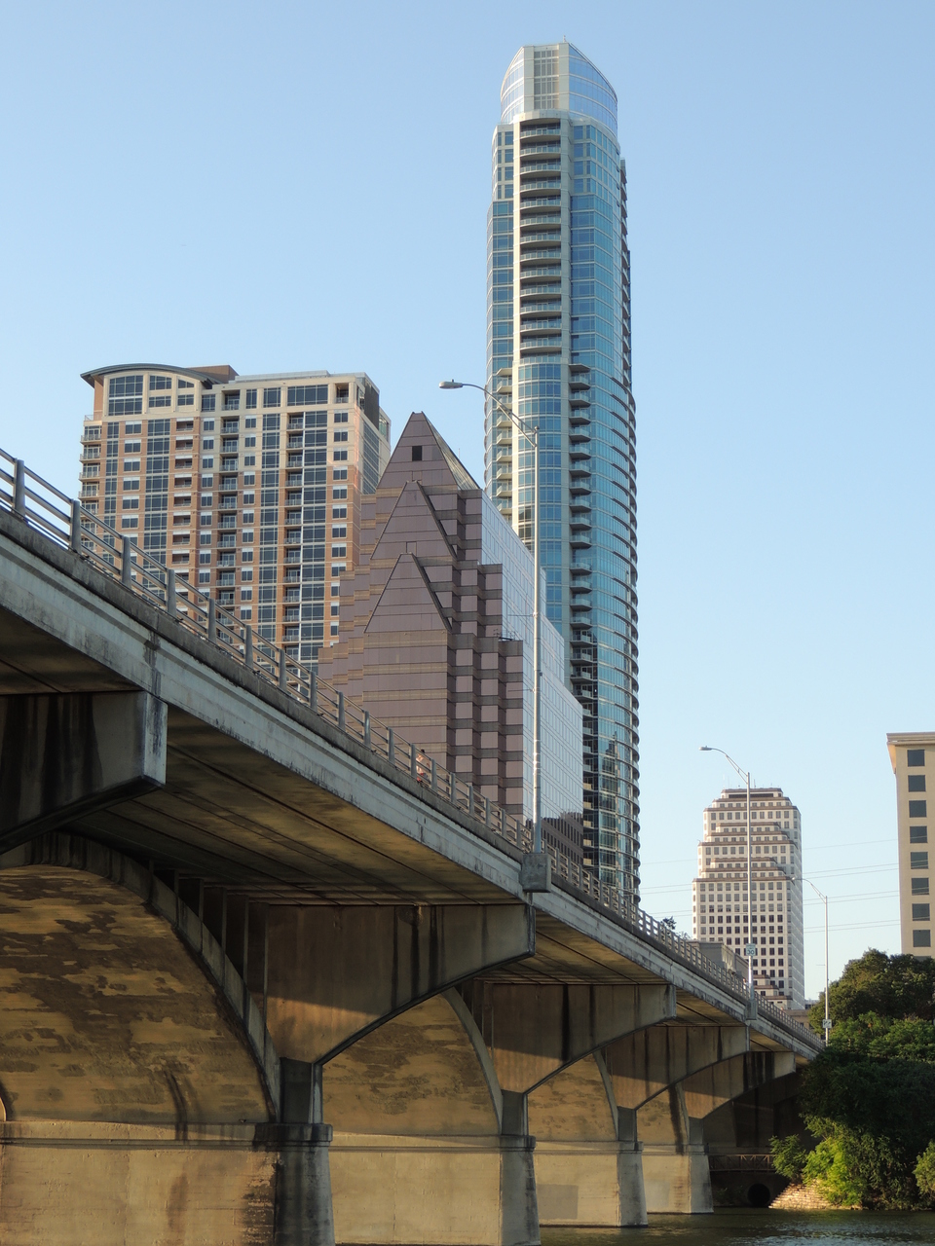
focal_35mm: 70
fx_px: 2521
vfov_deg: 27.8
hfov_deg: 21.0
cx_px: 468
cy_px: 623
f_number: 3.9
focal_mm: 12.4
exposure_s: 1/250
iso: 100
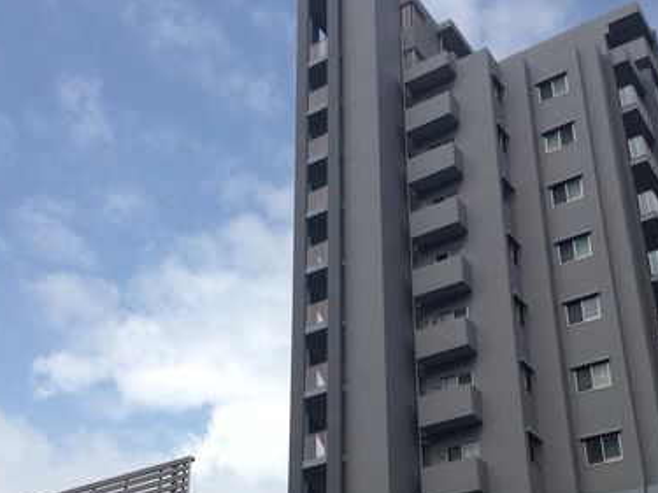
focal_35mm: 56
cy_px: 351
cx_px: 335
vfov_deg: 25.9
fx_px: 1064
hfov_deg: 34.4
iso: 50
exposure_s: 1/1972
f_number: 2.4
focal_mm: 4.28
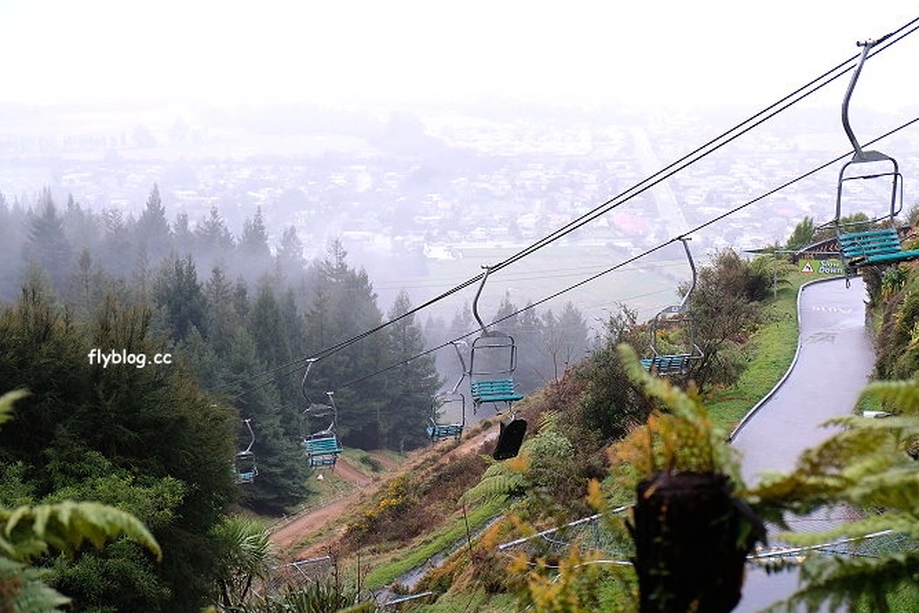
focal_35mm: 52
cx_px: 460
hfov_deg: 38.2
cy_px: 305
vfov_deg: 26.0
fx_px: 1328
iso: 800
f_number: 3.6
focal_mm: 34.3
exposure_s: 1/52
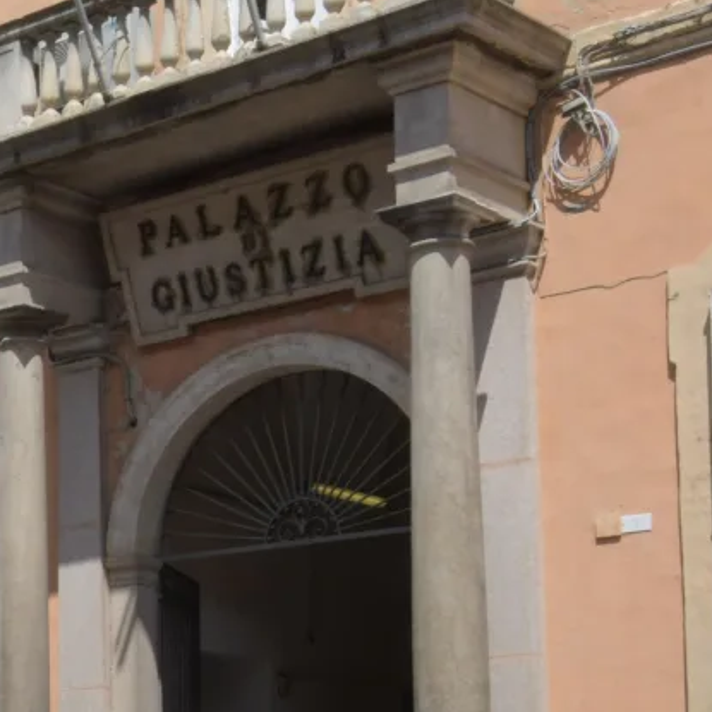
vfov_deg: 18.8
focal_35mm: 91
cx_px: -295
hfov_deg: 17.5
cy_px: 604
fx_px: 2118
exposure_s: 1/250
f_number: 22
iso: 640
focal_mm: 25
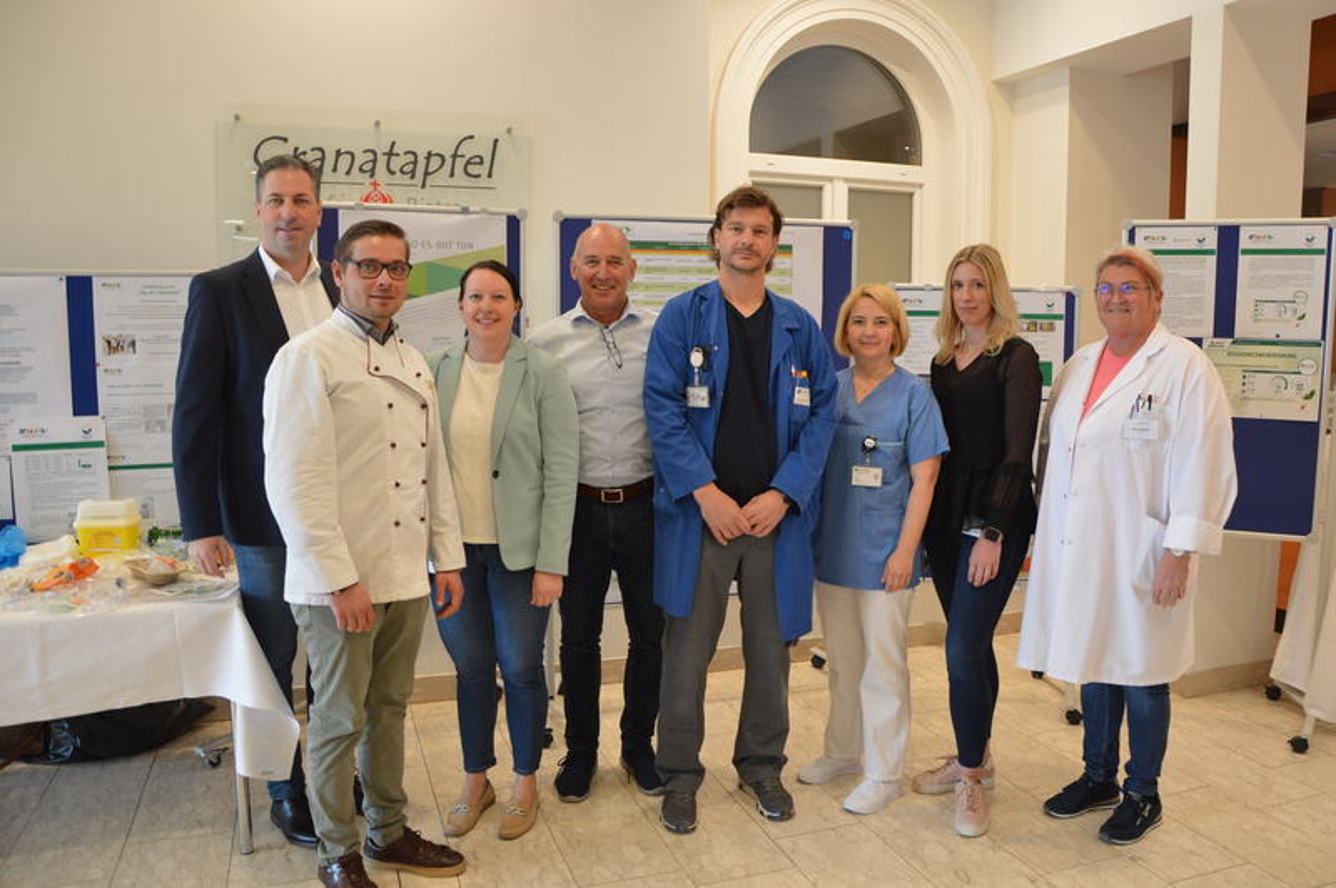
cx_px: 668
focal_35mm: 27
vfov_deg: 47.9
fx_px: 1001
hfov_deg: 67.4
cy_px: 444
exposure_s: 1/30
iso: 280
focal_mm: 18
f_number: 3.5
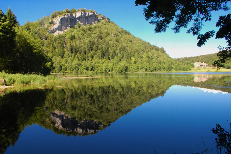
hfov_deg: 67.4
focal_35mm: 27
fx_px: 173
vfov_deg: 47.9
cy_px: 77
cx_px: 116
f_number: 18
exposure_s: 1/40
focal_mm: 18
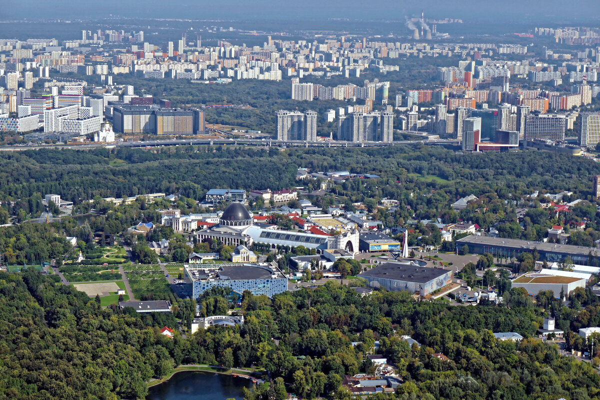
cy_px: 200
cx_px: 300
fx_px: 1300
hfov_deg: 26.0
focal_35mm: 78
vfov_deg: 17.5
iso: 125
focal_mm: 28.4
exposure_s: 1/1000
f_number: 4.8
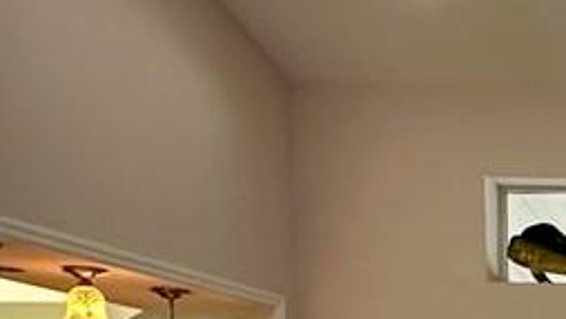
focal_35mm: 96
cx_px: 994
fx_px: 1441
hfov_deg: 18.1
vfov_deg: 11.6
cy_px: 589
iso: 160
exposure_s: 1/60
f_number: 2.2
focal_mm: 2.22
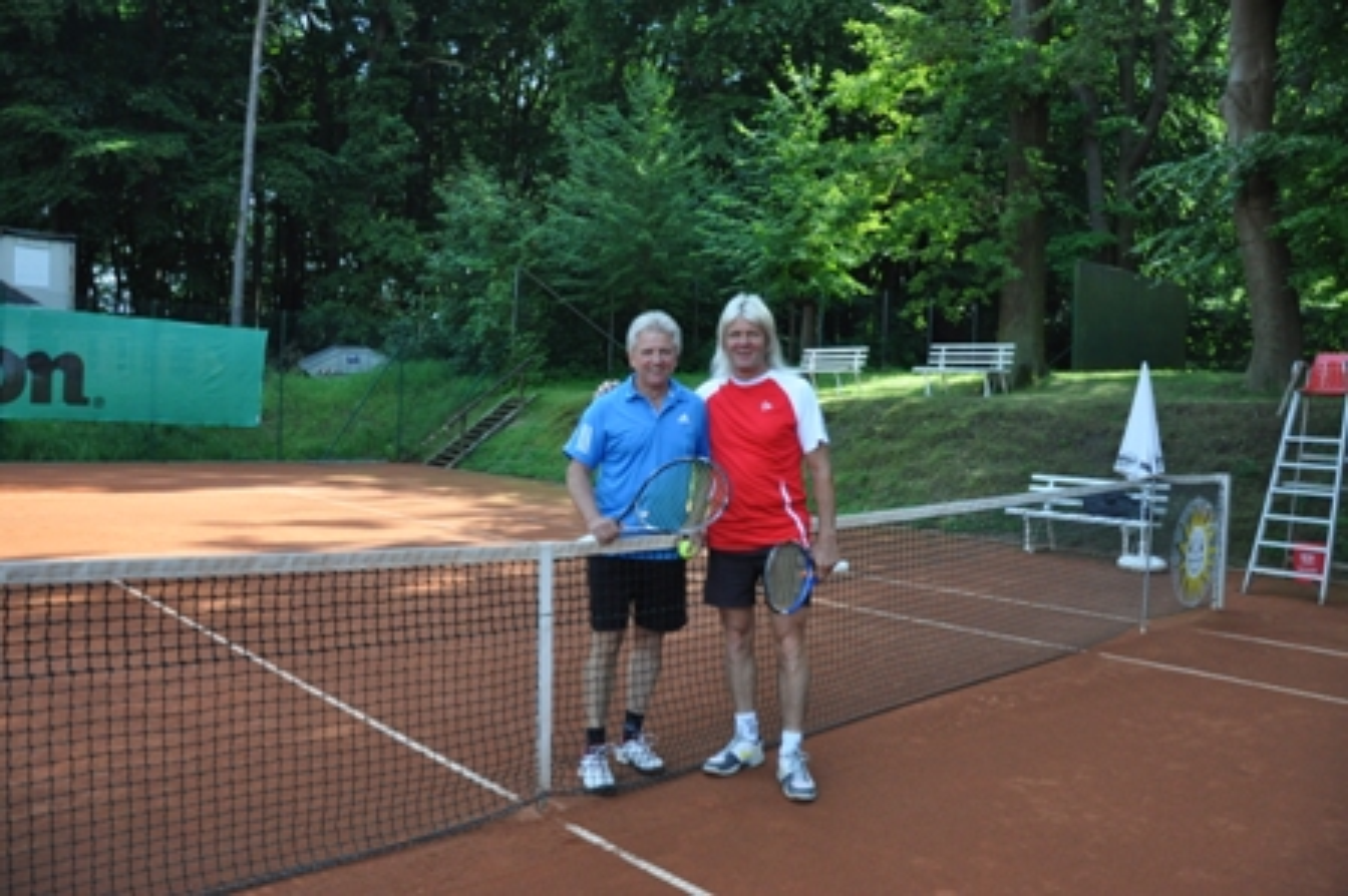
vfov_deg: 47.9
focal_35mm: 27
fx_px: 1010
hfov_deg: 67.4
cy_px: 448
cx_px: 674
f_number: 3.5
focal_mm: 18
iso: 800
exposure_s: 1/1000
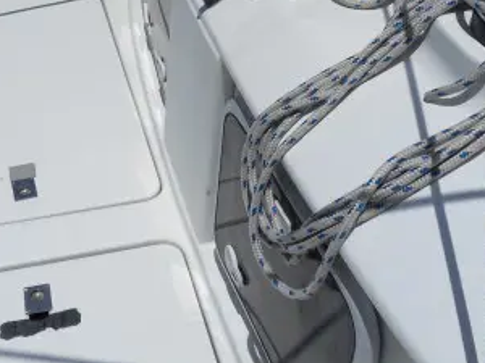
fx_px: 729
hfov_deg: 36.8
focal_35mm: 52
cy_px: 42
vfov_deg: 27.1
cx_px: 259
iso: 80
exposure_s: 1/1500
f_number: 7.5
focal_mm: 4.2
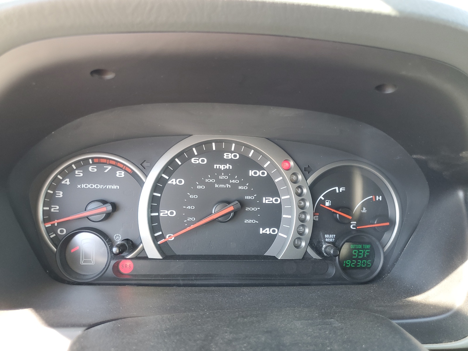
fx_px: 352
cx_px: 234
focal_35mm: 26
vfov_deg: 53.1
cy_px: 176
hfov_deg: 67.3
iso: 60
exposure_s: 1/60.2
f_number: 1.5
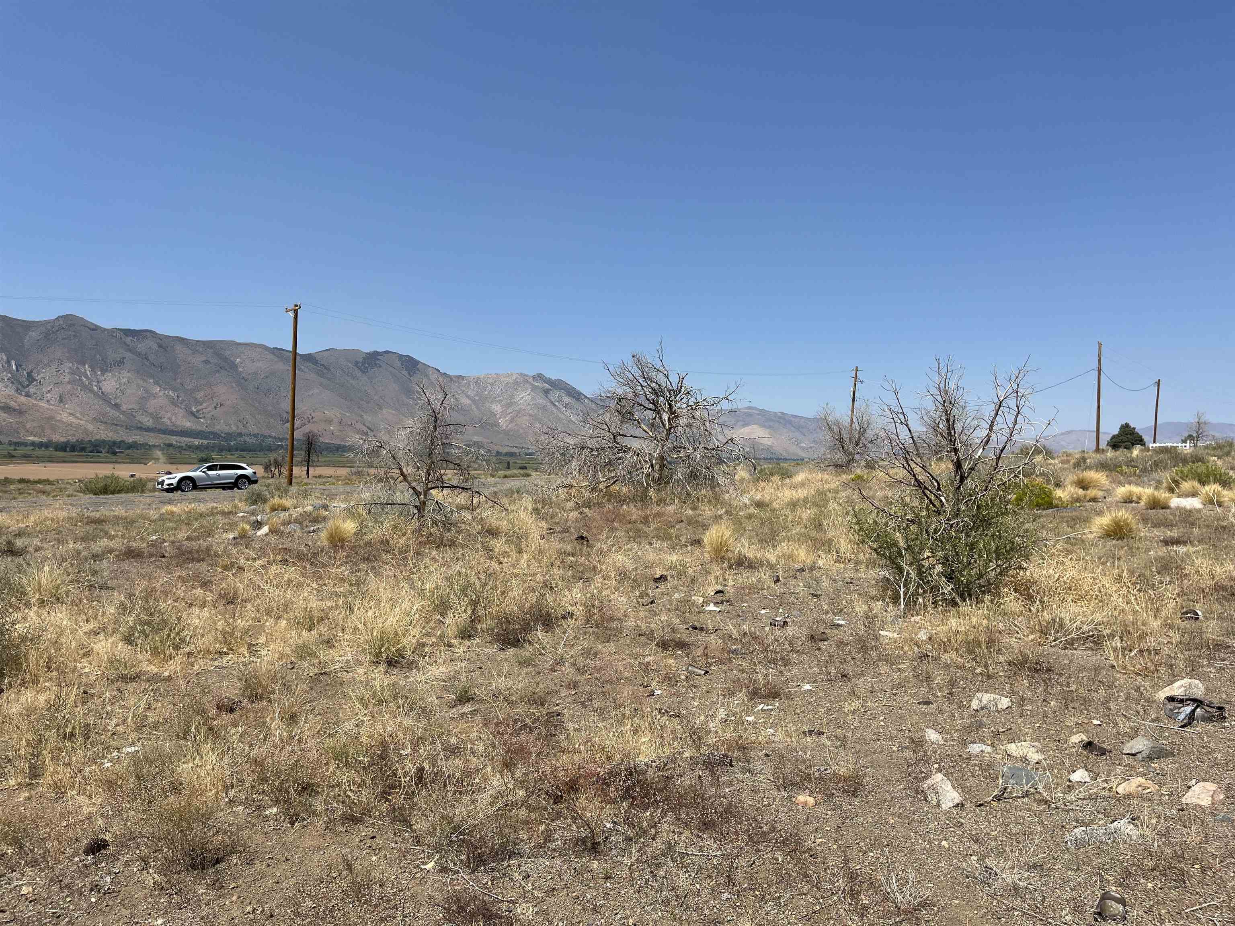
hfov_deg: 67.3
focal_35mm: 26
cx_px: 618
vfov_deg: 53.1
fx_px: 928
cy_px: 463
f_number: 1.6
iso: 50
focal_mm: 5.1
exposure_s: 1/5319
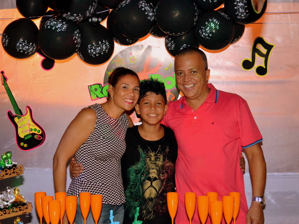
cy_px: 114
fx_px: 458
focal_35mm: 53
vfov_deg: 27.5
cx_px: 146
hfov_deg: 36.2
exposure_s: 1/60
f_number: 4.8
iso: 3200
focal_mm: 32
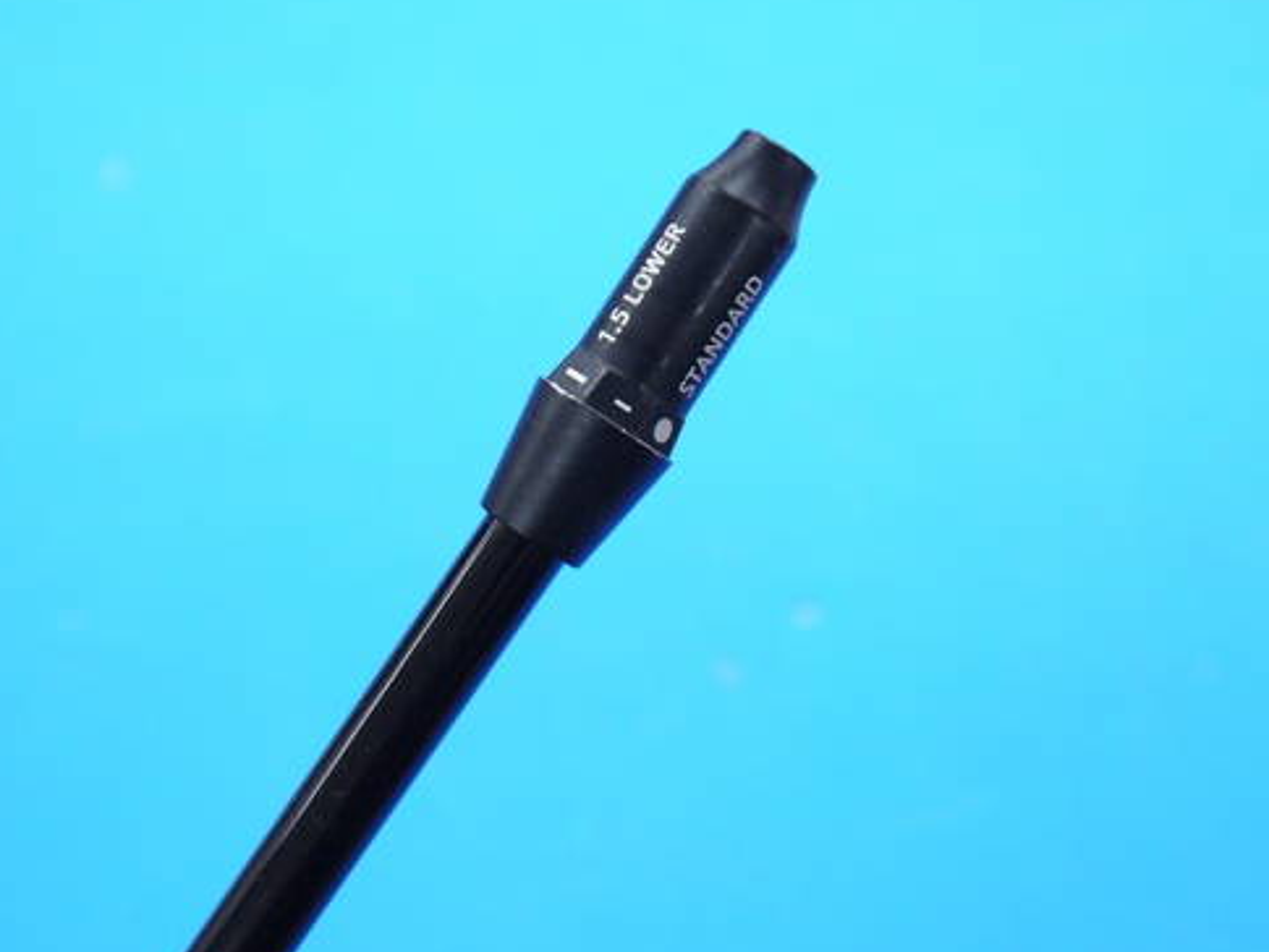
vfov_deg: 22.3
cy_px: 526
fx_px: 2420
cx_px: 518
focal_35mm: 66
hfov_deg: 29.3
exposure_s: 1/125
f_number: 4.6
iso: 800
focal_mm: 25
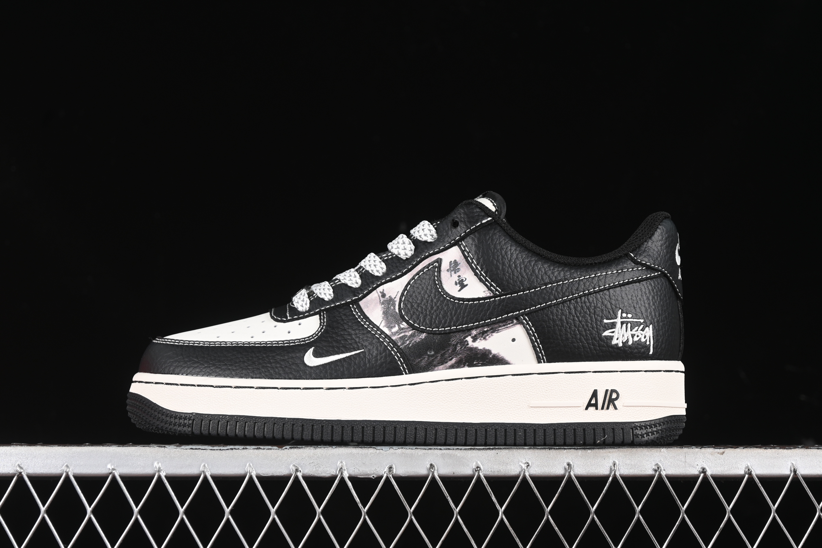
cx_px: 411
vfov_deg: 18.2
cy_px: 274
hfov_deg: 27.0
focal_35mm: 75
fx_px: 1712
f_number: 6.3
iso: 160
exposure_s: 1/60
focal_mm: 50
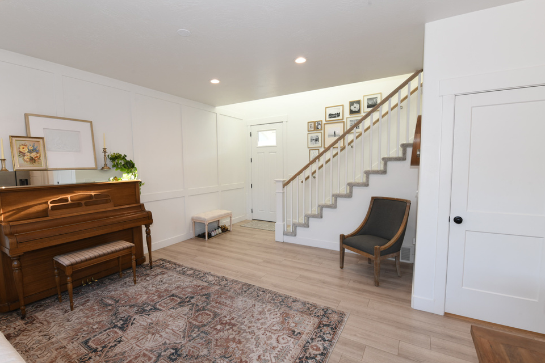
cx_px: 258
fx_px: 242
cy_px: 189
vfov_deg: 73.7
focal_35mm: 16
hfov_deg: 96.6
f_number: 10
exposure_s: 1/8
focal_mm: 15
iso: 200
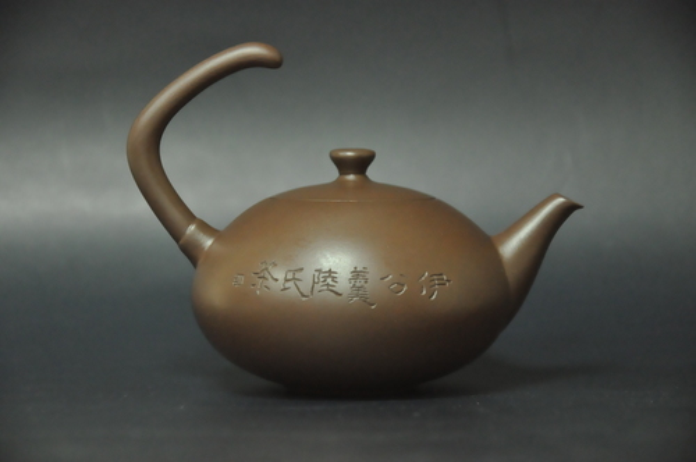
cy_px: 231
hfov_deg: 13.1
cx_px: 348
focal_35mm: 158
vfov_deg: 8.7
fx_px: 3041
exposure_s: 1/40
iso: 3200
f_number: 5.6
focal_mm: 105
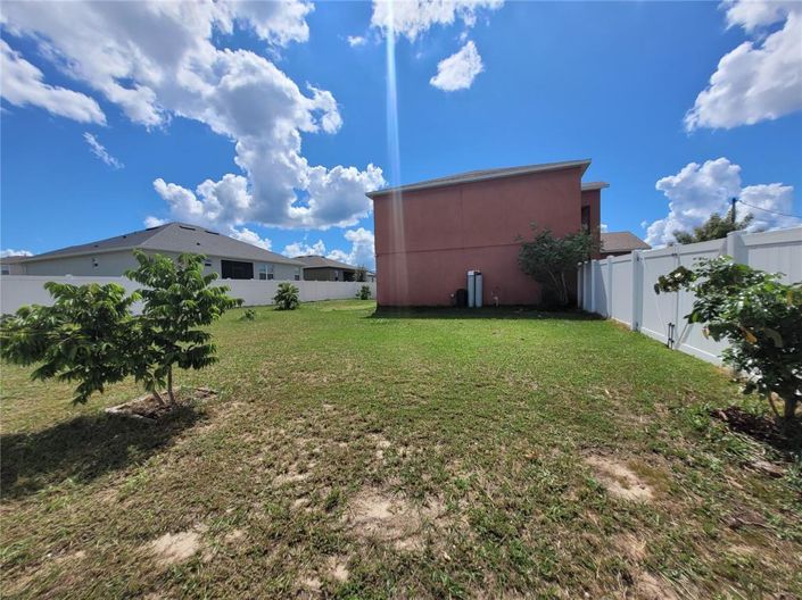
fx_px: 301
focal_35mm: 13
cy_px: 300
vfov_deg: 89.9
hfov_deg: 106.2
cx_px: 401
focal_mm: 1.74
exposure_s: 1/3092
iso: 40
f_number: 2.2
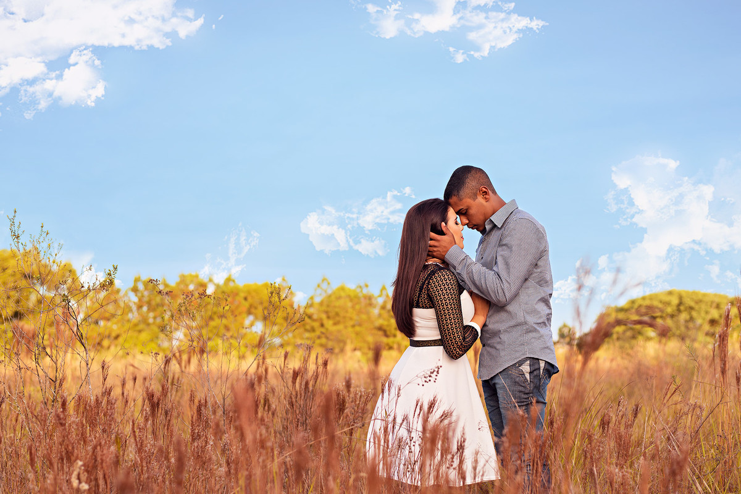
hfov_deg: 39.6
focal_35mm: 50
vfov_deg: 27.0
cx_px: 370
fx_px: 1029
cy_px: 247
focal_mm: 50
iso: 160
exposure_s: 1/640
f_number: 2.8
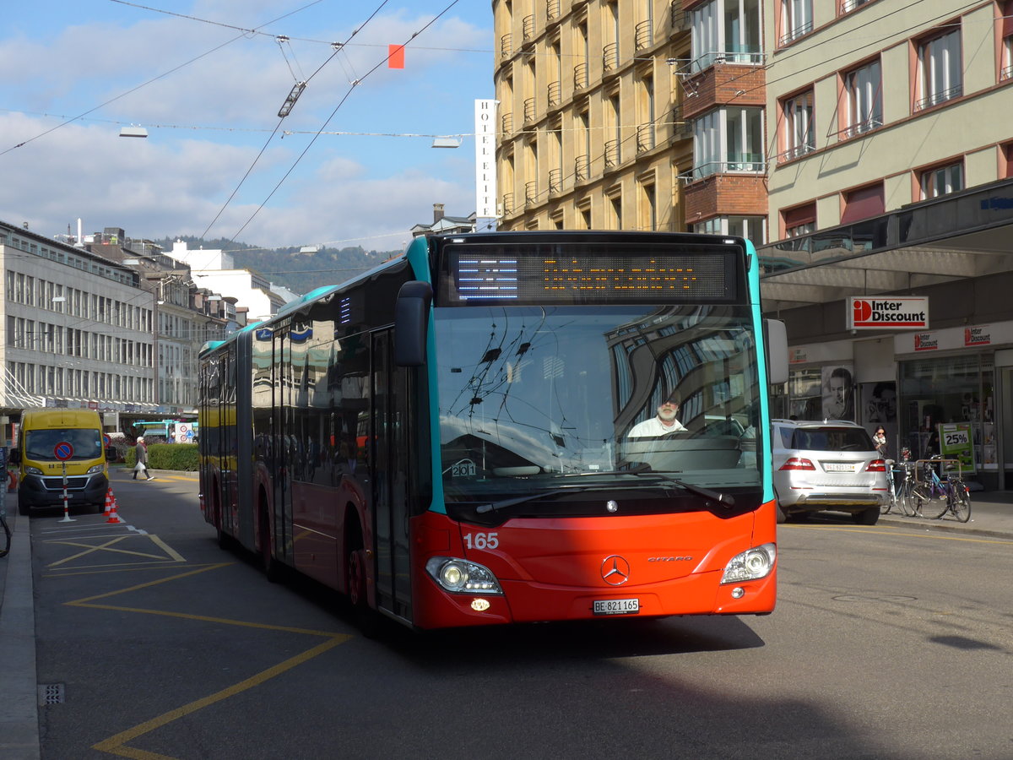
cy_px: 380
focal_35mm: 66
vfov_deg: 22.3
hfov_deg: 29.4
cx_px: 506
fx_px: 1931
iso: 80
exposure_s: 1/800
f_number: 3.9
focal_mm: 13.4
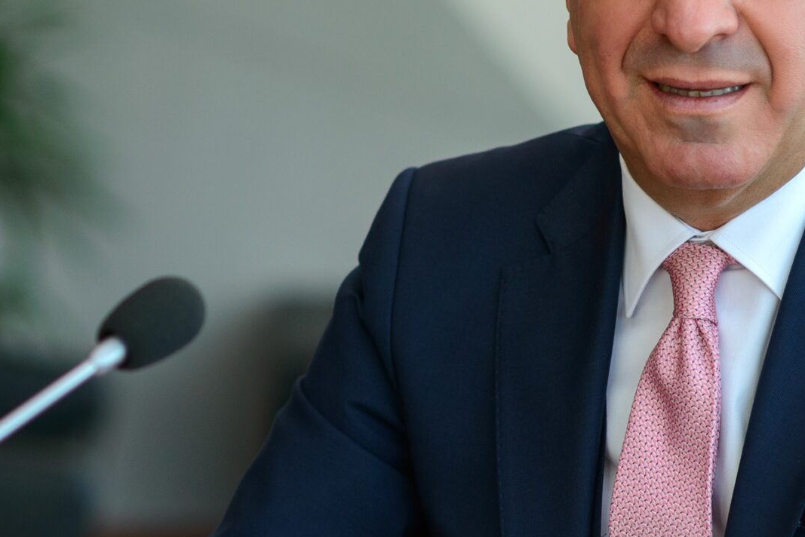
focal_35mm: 204
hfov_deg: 10.1
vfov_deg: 6.7
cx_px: 372
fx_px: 4563
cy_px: 244
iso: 320
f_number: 2.2
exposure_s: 1/640
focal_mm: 85
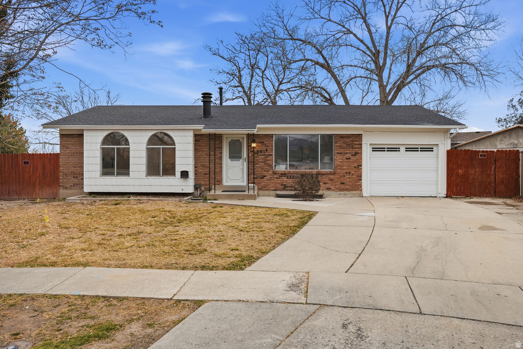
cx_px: 262
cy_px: 174
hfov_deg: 72.6
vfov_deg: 52.2
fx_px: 356
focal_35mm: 24
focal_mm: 24.5
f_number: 10
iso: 250
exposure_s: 1/1000
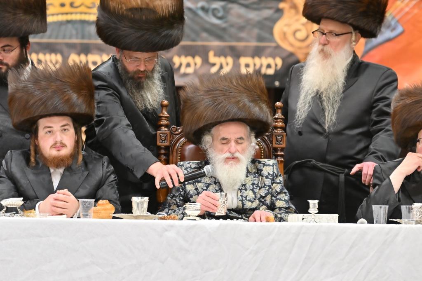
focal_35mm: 300
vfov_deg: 4.6
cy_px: 140
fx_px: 3515
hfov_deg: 6.9
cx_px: 211
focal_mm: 200
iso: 500
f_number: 2.8
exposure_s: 1/400
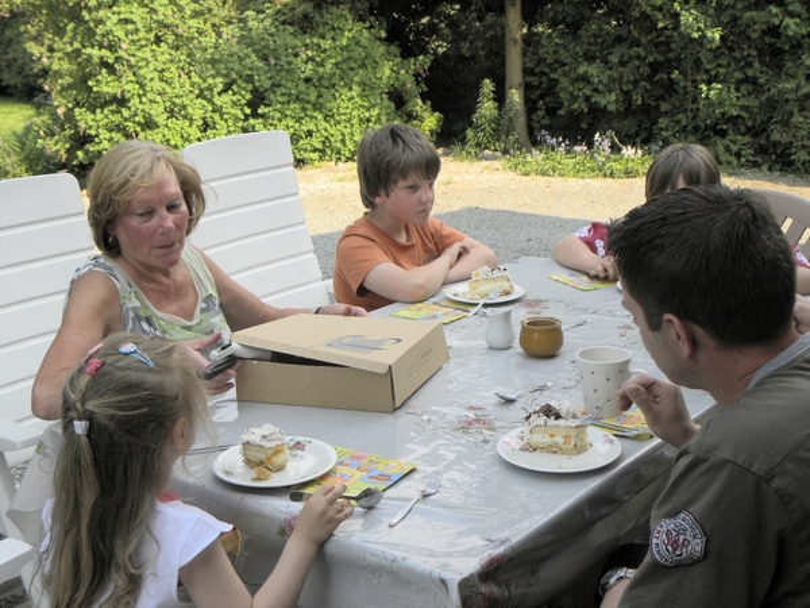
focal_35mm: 46
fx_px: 1076
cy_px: 304
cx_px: 405
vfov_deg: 31.5
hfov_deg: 41.2
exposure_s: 1/640
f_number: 3.2
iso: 115
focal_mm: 8.2
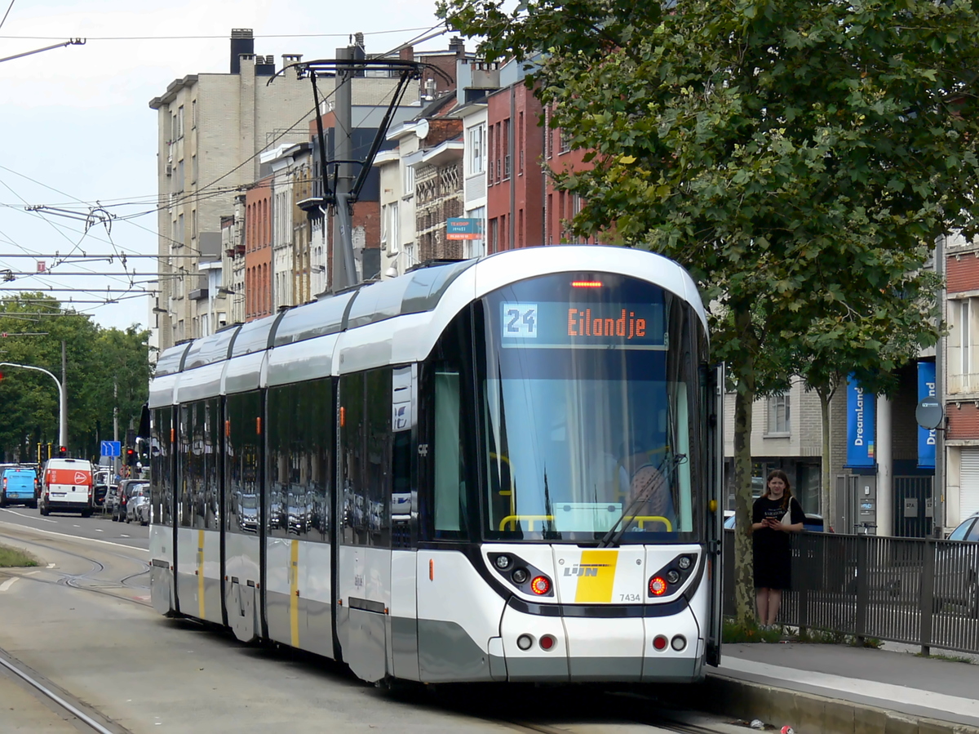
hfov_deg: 13.7
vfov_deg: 10.3
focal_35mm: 144
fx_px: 4071
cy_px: 367
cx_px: 490
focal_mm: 30.4
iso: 80
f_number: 7.1
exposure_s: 1/125
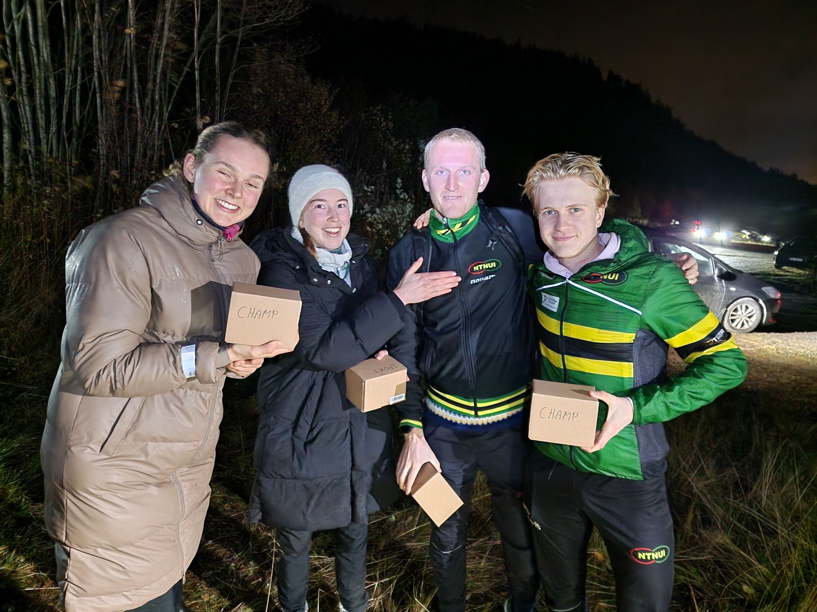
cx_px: 408
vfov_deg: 58.9
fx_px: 543
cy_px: 306
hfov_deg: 73.9
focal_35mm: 23
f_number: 1.8
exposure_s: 1/10
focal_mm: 6.4
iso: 1250
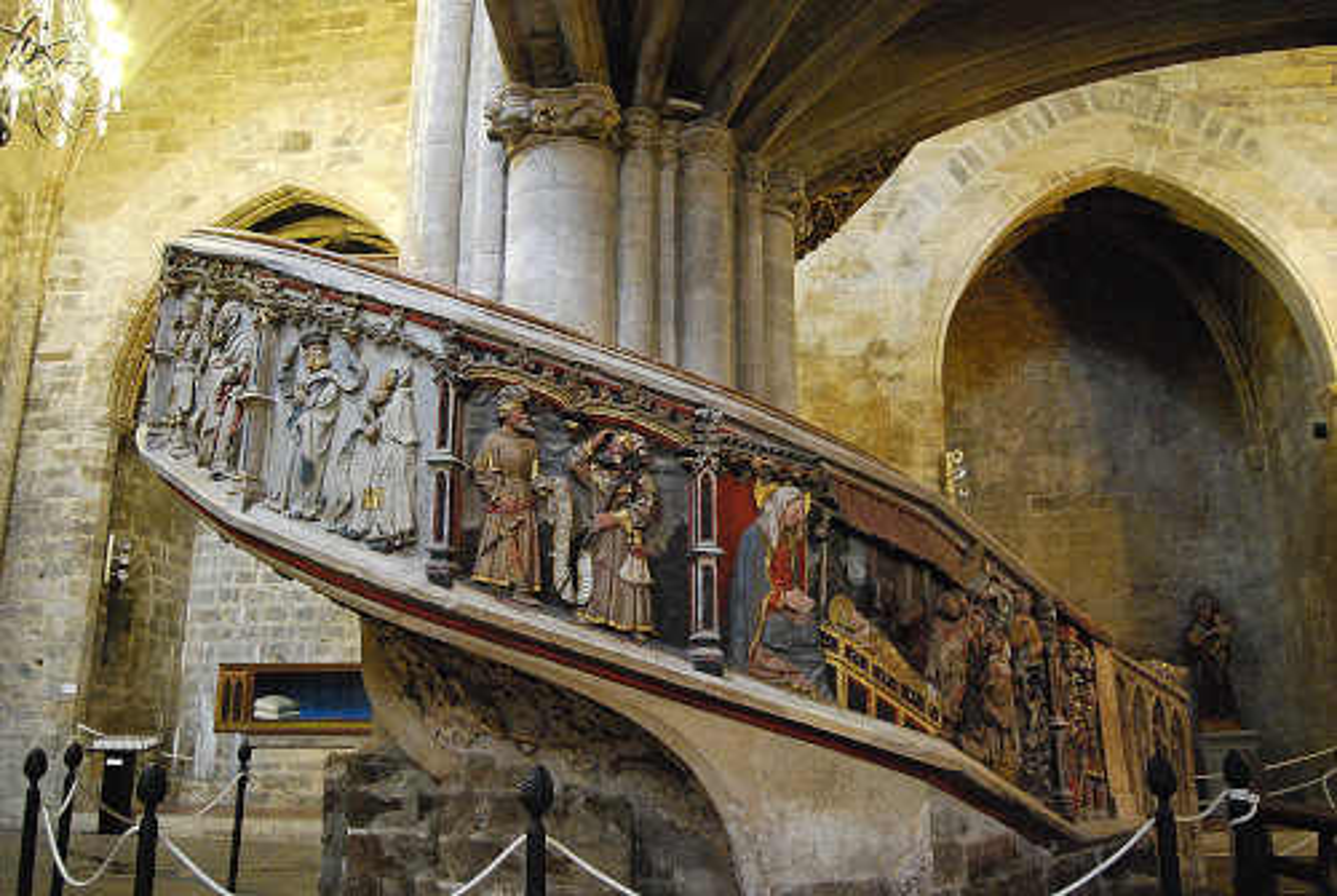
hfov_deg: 67.3
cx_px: 668
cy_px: 448
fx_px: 1004
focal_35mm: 27
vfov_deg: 48.1
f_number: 3.5
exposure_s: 1/6
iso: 1600
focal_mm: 18
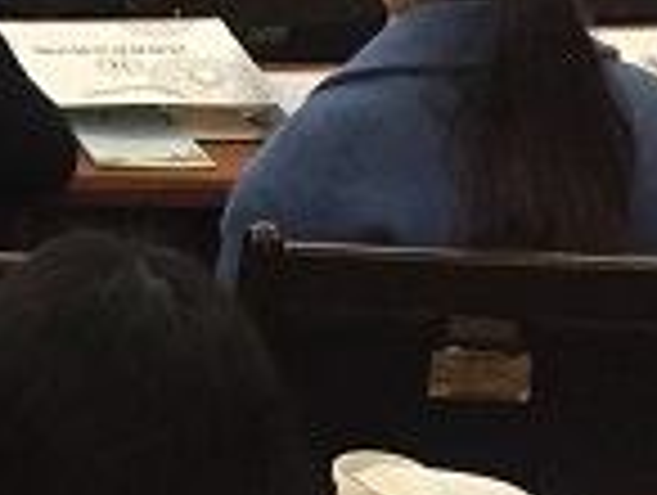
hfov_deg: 14.6
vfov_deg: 12.0
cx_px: -500
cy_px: -220
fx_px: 2262
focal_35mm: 119
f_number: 2.2
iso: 250
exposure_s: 1/33
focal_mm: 4.15
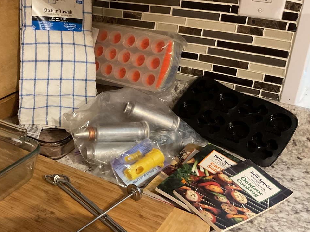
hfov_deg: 40.0
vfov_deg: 31.4
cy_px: 135
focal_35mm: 46
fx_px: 412
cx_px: 76
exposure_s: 1/40
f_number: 1.8
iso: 320
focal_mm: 3
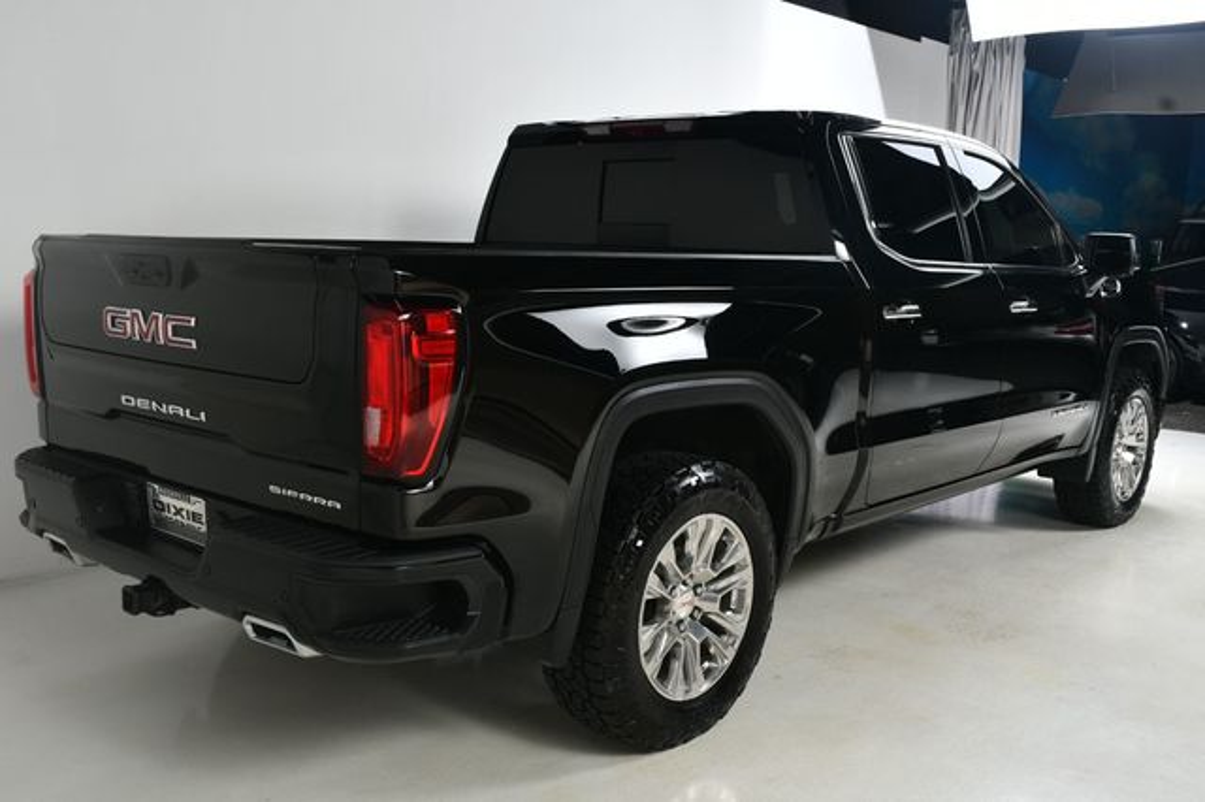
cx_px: 602
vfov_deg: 36.8
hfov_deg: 53.2
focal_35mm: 36
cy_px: 401
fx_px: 1204
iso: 100
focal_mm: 24
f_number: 10
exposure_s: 1/160
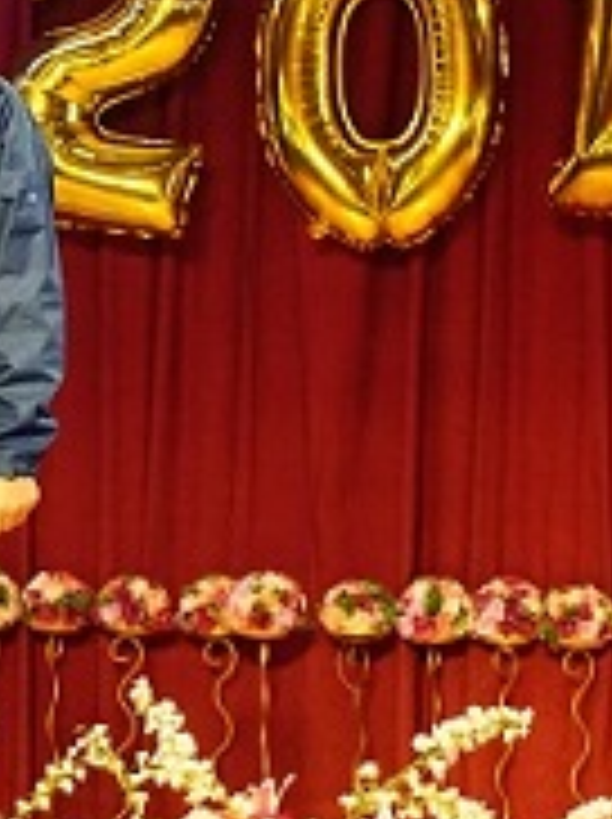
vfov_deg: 10.2
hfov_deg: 7.6
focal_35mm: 194
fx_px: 4592
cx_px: -126
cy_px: 358
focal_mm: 49
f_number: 5.6
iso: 3200
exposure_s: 1/80
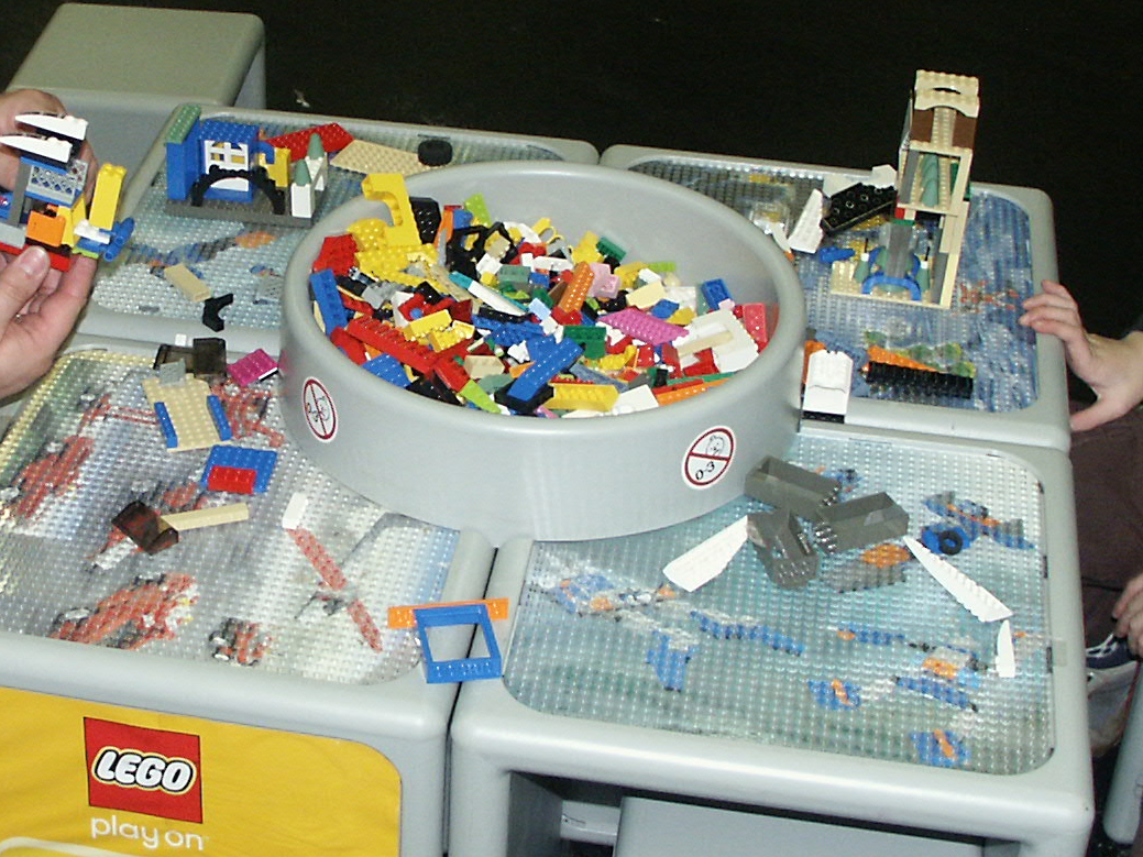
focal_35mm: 69
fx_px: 2278
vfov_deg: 21.2
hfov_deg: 27.8
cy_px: 279
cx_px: 306
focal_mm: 7.27
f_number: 2.8
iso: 200
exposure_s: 1/45
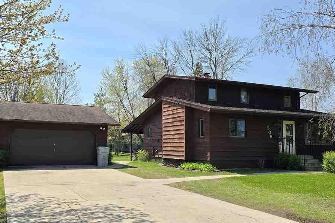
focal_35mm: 34
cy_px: 119
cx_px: 134
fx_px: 316
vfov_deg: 38.8
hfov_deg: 55.4
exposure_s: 1/538
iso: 12
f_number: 1.7
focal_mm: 6.3
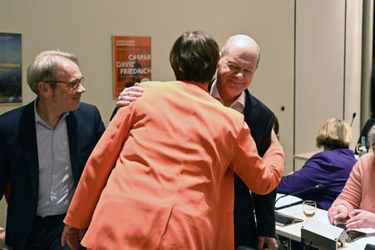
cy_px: 125
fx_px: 406
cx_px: 188
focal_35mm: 39
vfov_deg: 34.2
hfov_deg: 49.6
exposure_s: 1/320
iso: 6400
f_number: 4
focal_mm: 39
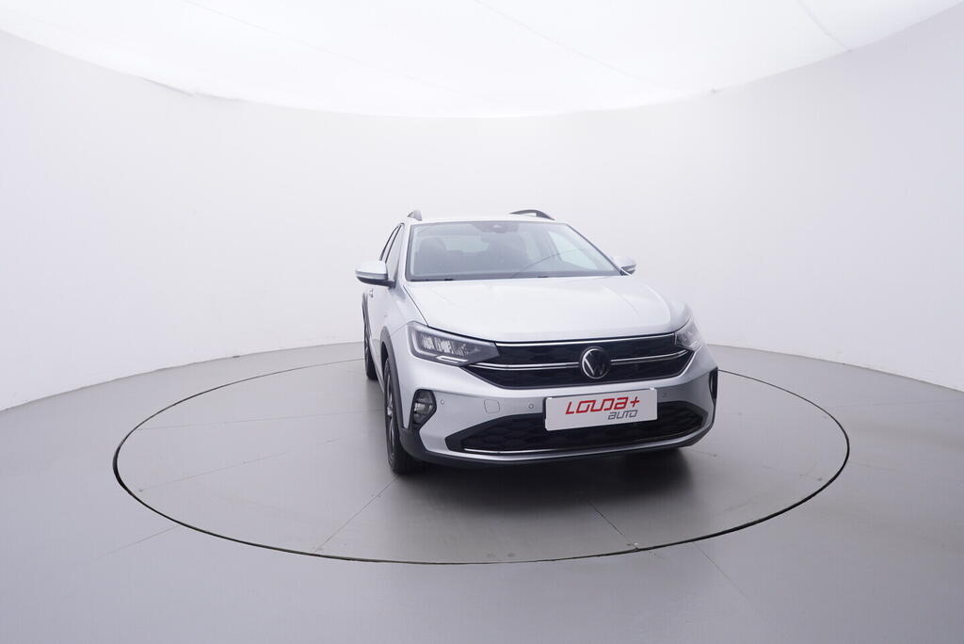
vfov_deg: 56.2
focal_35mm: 22
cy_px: 322
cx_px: 482
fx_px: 603
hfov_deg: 77.3
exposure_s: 1/80
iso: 200
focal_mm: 15
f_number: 5
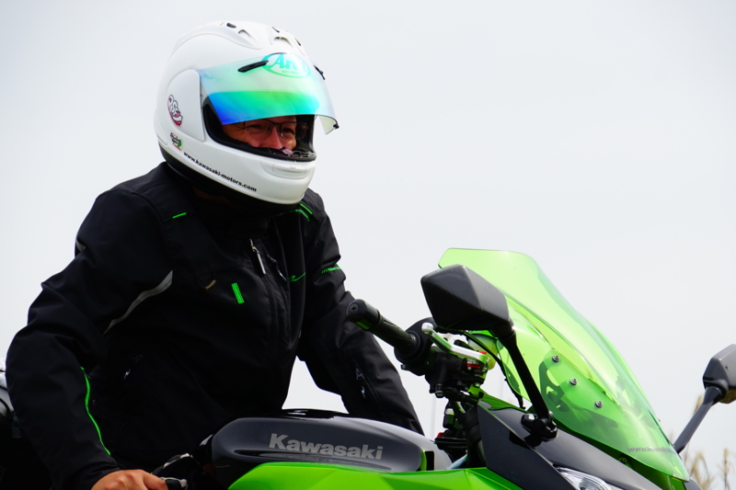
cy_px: 245
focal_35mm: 210
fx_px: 4292
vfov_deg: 6.5
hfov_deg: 9.8
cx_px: 368
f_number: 8
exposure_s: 1/250
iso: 100
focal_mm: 140
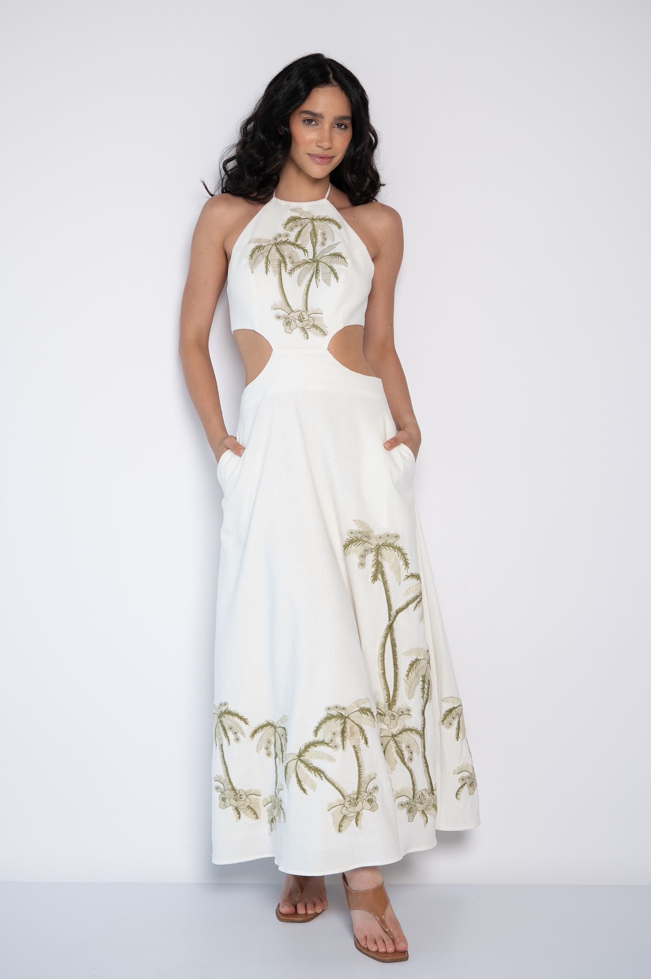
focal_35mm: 52
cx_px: 326
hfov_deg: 26.0
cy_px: 490
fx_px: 1412
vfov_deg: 38.2
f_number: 4.5
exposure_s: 1/125
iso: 200
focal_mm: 52
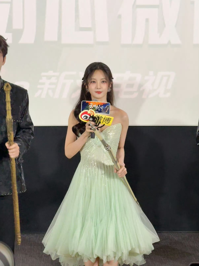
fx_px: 1004
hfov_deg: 11.3
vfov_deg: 15.1
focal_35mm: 131
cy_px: 133
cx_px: 100
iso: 320
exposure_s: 1/93
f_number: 2.8
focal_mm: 15.66
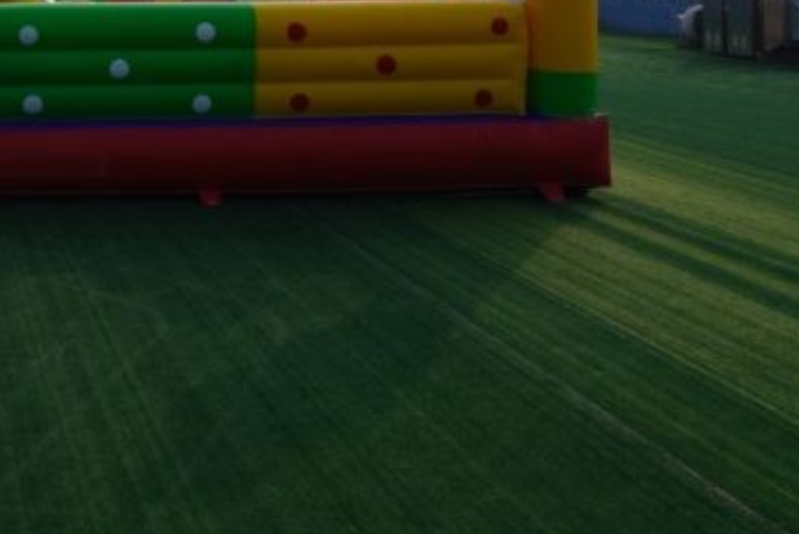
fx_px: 1510
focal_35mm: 68
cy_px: -178
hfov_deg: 27.7
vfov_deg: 18.5
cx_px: -22
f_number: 10
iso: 100
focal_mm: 16
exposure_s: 1/200
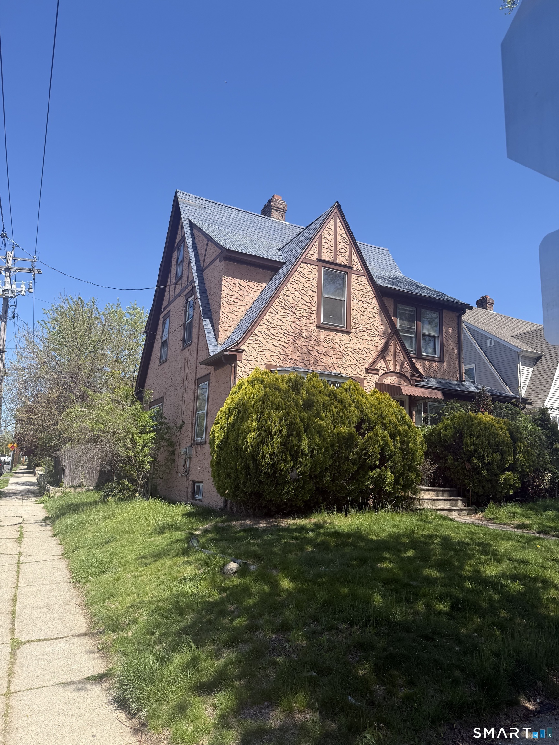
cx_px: 280
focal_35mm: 24
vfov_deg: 71.6
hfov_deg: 56.8
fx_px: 517
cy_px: 372
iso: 80
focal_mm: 6.76
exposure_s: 1/2907
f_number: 1.78
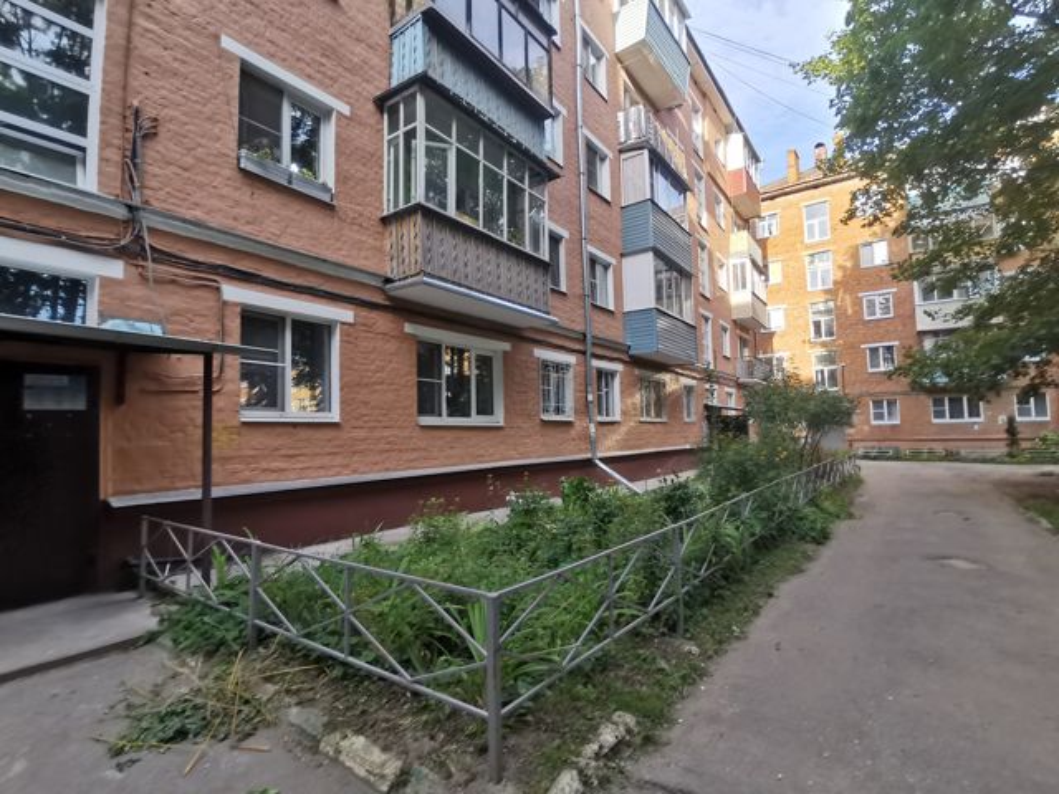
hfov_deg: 91.0
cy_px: 397
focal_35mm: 17
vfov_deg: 74.7
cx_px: 530
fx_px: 520
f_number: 2.2
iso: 50
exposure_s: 1/125
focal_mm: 2.23
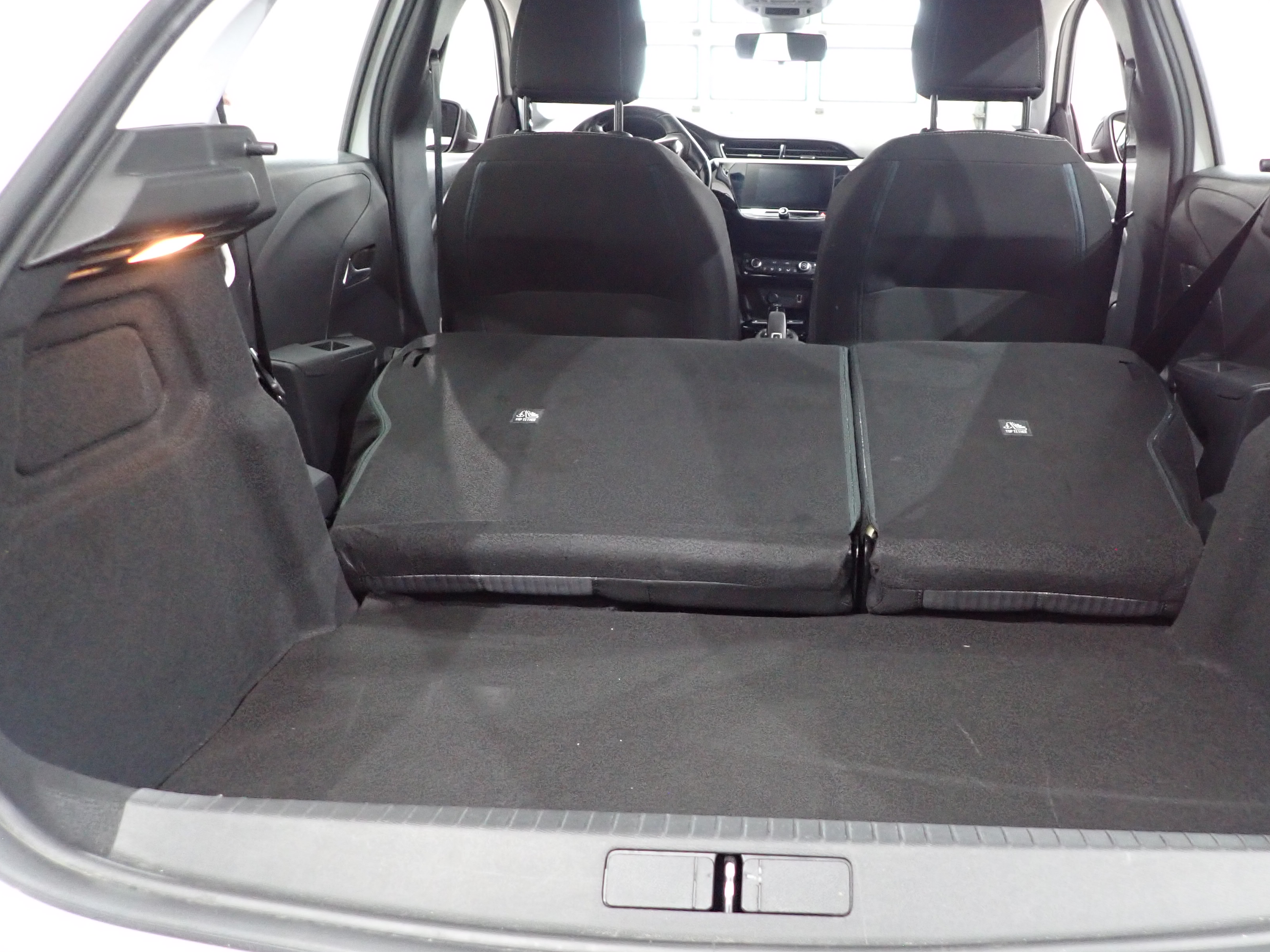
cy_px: 396
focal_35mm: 31
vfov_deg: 45.3
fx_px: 1137
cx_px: 752
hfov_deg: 58.0
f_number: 2
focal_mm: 4.5
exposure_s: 1/30
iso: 640
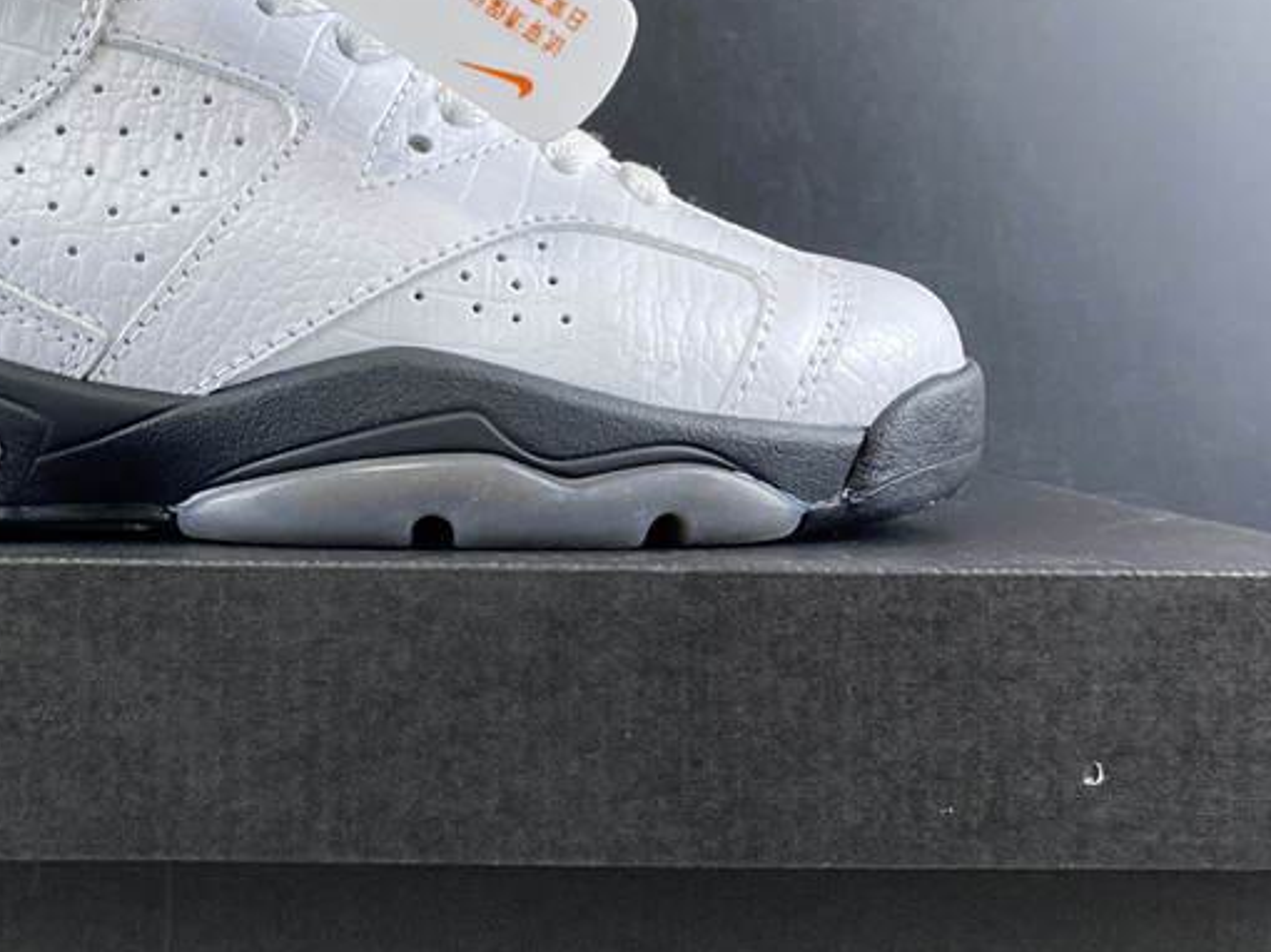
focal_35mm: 51
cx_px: 209
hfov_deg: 35.9
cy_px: 478
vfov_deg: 28.5
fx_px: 1872
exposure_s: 1/100
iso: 100
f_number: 1.8
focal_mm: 4.25
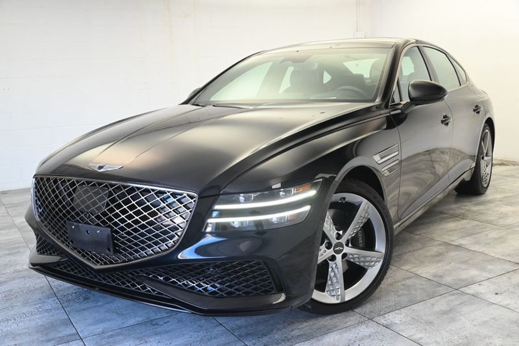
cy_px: 173
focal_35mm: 38
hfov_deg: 50.7
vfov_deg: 35.0
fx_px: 548
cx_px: 260
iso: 2500
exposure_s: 1/60
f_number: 9
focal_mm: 38
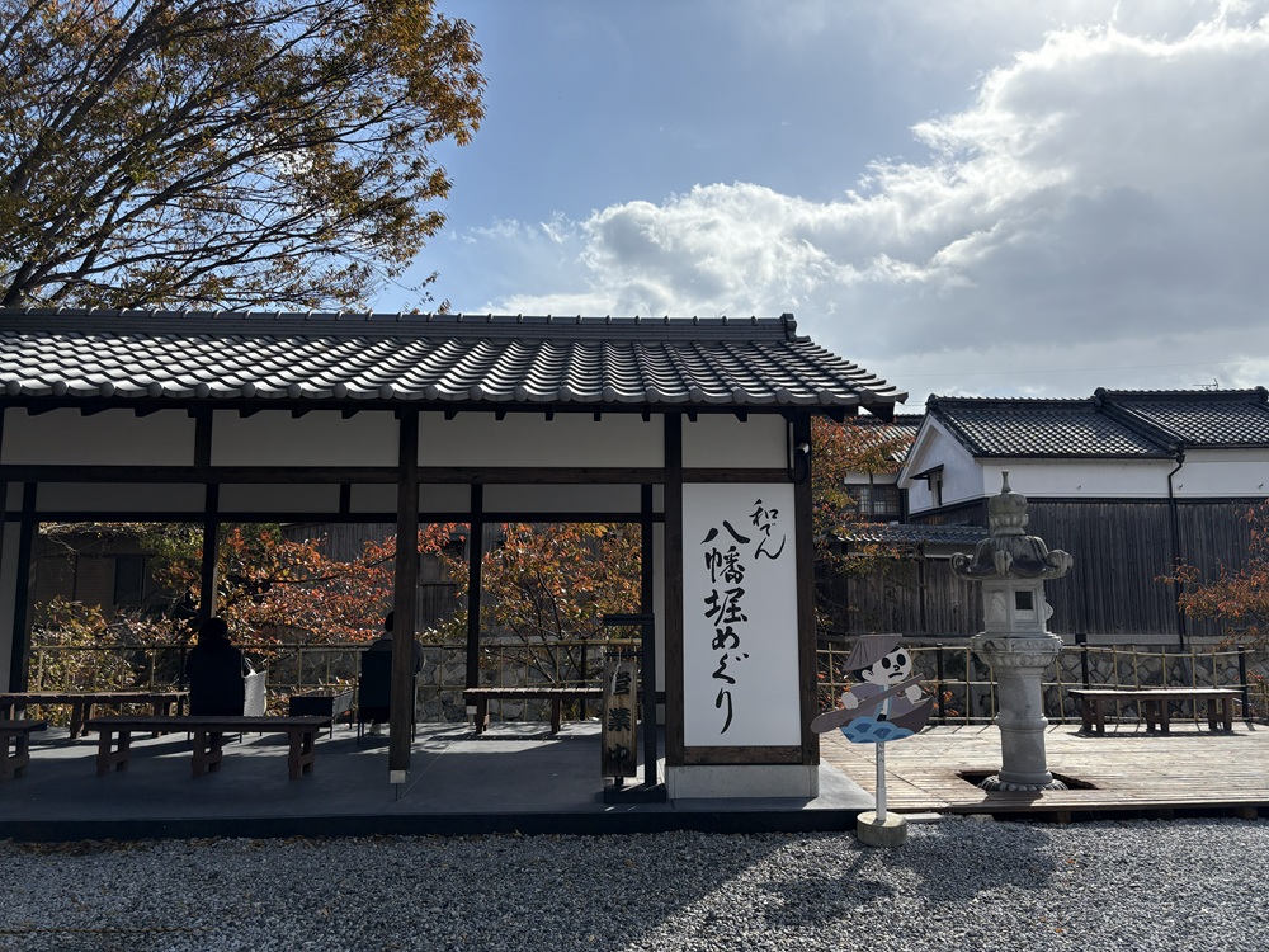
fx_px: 953
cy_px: 476
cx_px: 634
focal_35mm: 26
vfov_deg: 53.1
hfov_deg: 67.3
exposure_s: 1/6993
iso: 64
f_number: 1.6
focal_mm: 5.96
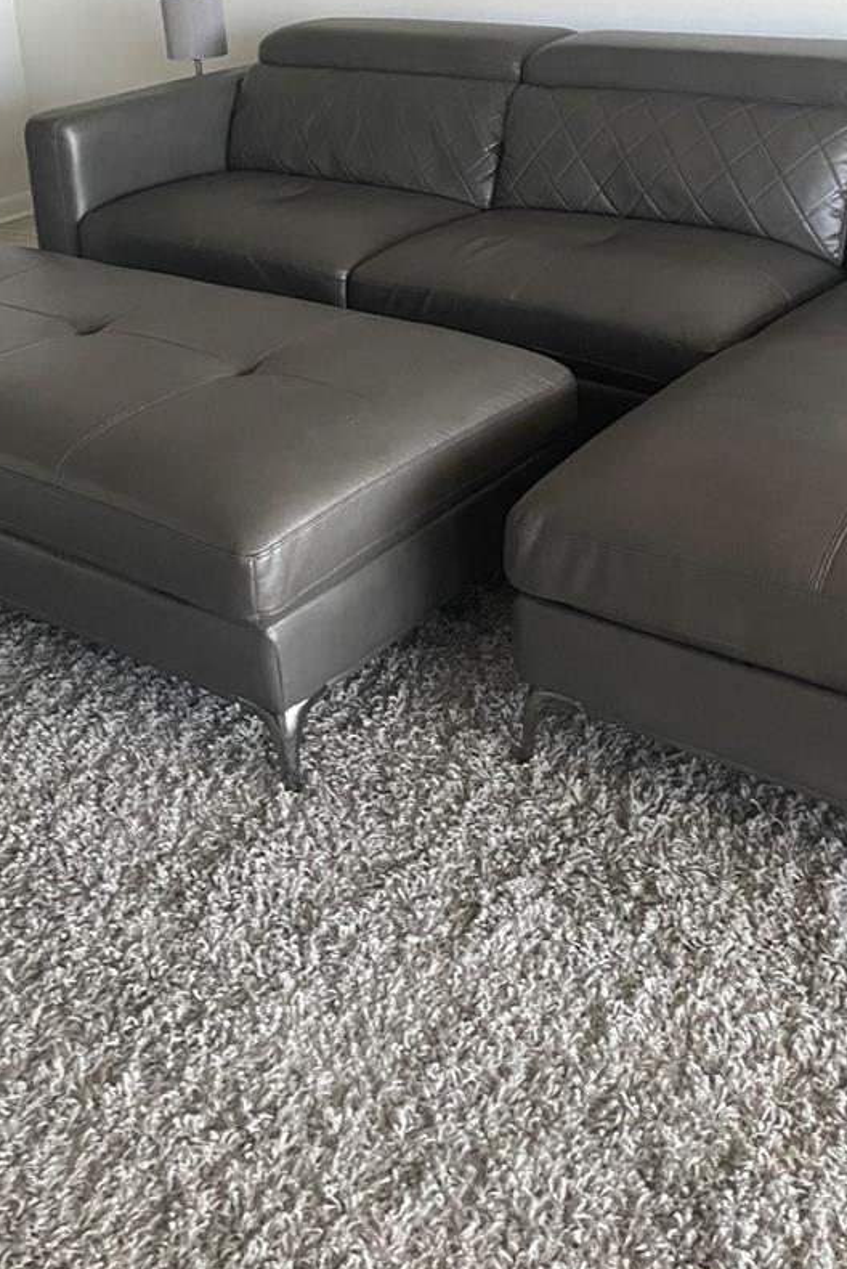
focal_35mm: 41
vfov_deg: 45.8
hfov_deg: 32.7
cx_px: 440
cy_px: 324
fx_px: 1446
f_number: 1.6
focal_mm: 4.2
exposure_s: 1/60
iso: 400
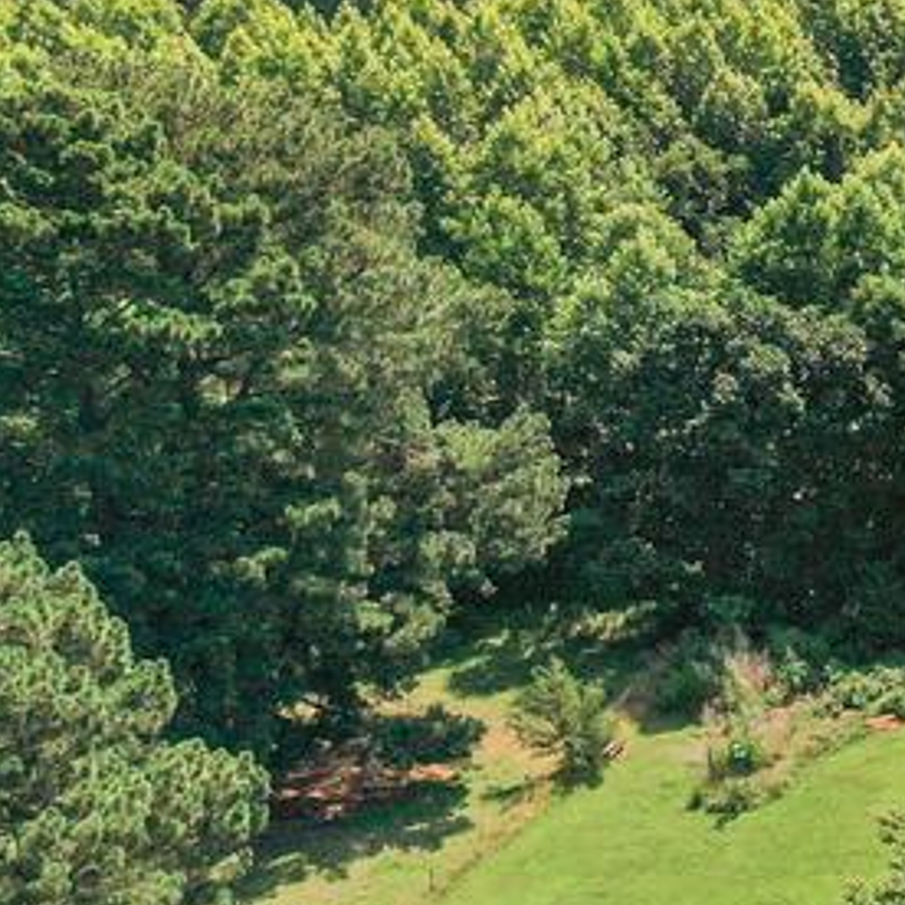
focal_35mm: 124
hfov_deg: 12.2
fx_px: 3668
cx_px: 1915
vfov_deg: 14.1
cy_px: 456
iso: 100
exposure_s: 1/100
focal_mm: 10.26
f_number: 4
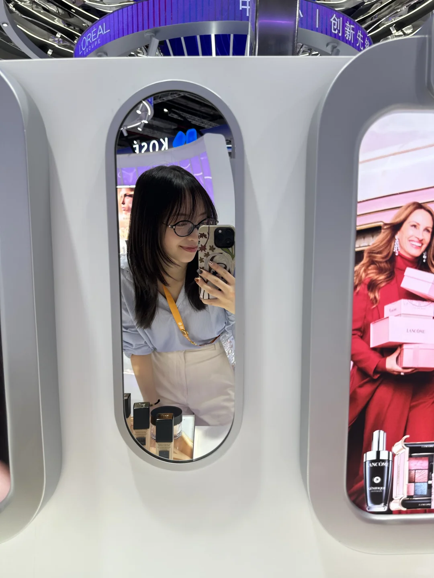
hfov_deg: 56.8
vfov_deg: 71.6
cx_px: 217
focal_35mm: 24
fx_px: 401
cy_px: 289
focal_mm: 6.86
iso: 80
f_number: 1.78
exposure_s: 1/257
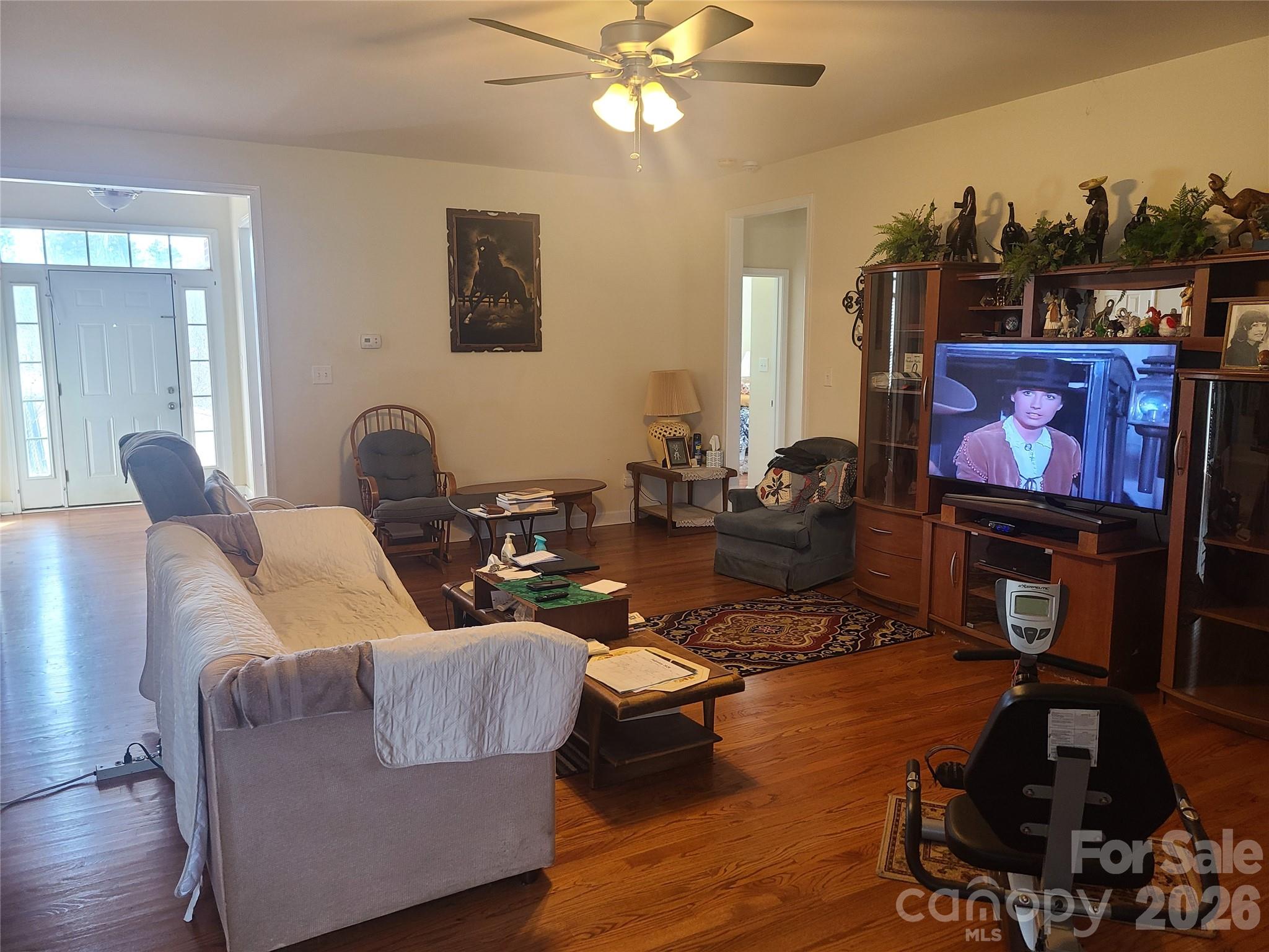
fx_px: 953
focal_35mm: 26
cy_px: 476
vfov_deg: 53.1
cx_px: 634
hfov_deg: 67.3
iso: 160
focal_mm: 5.4
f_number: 1.8
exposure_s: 1/60
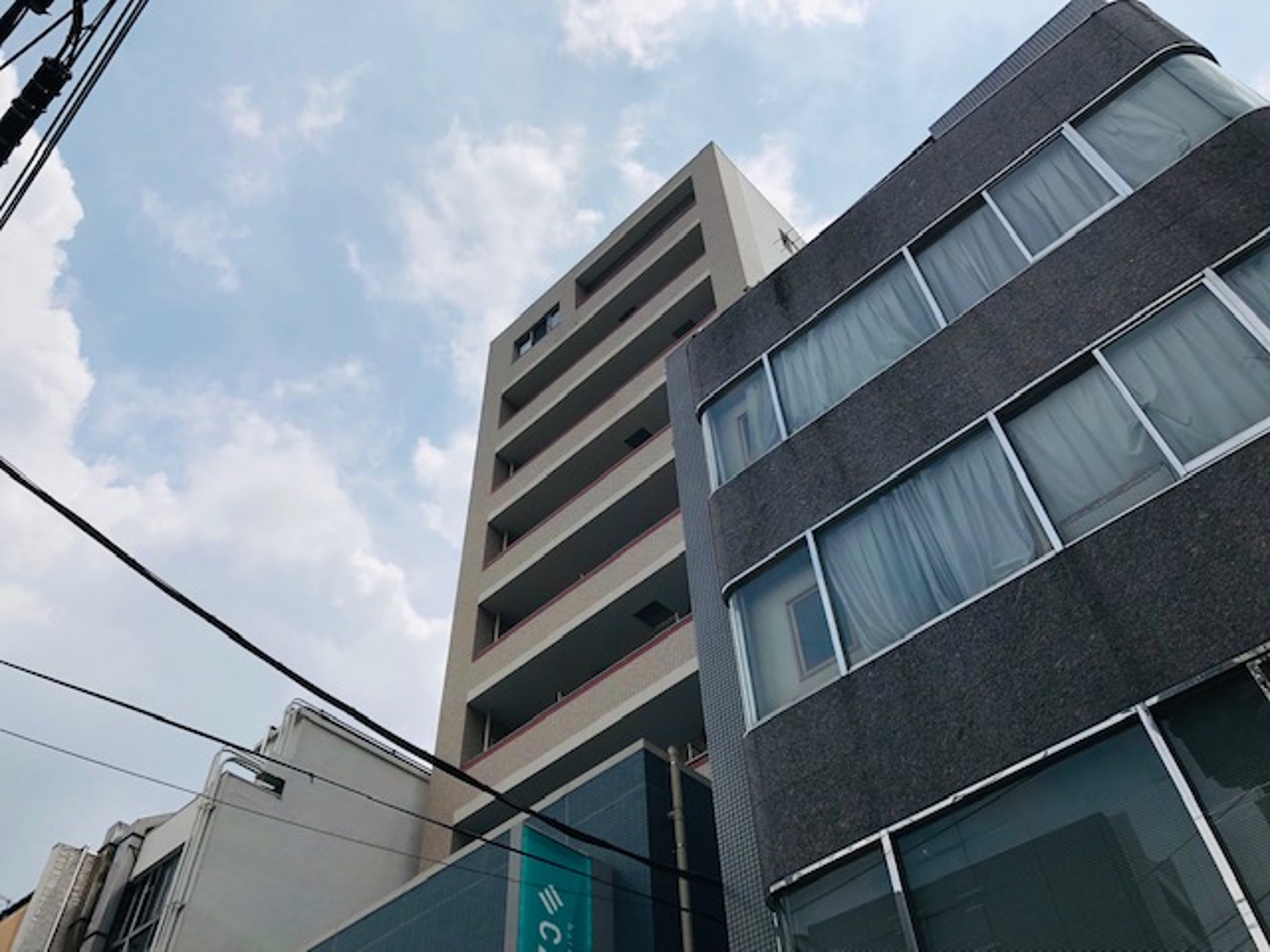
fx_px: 1027
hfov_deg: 63.4
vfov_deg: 49.7
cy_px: 476
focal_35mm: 28
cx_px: 635
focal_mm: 3.99
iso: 25
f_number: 1.8
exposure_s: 1/6897
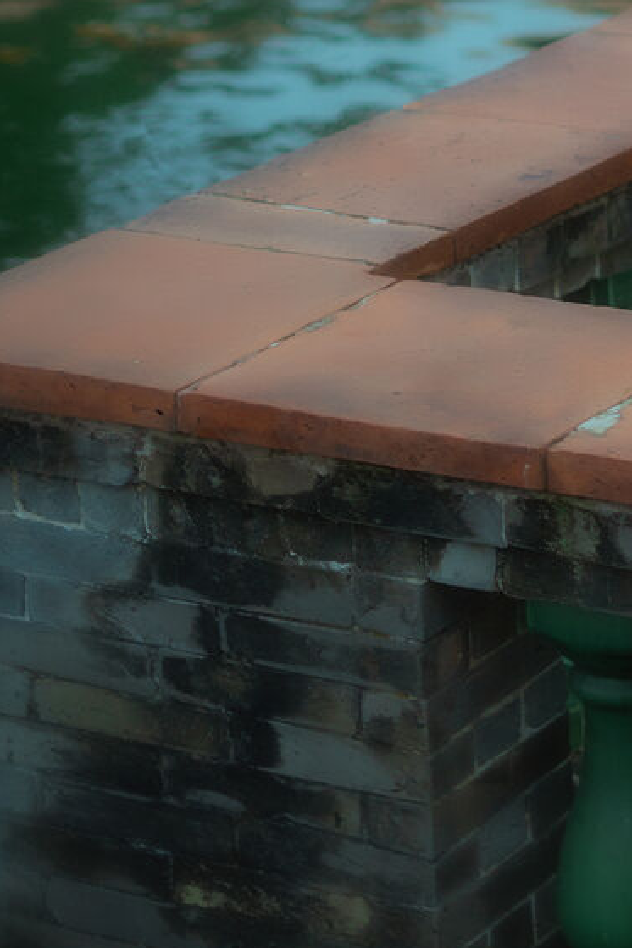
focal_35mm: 161
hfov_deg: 8.3
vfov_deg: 12.0
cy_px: -567
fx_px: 4237
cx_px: 986
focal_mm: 50
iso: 500
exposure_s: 1/320
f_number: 2
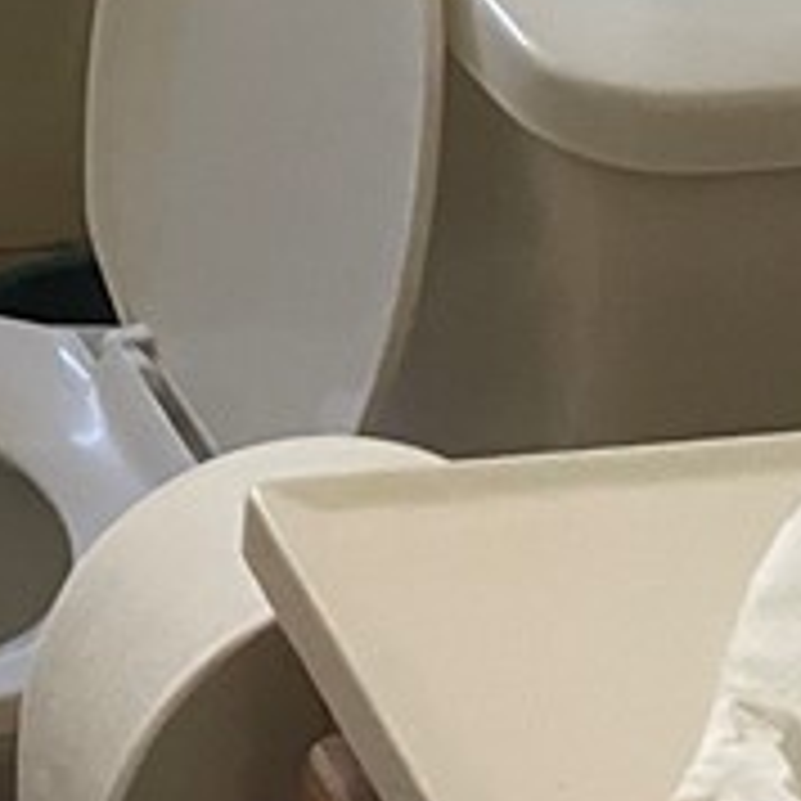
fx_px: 3456
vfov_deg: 12.3
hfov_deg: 12.1
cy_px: -567
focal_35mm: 132
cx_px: -666
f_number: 1.6
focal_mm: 4.2
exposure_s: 1/60
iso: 500
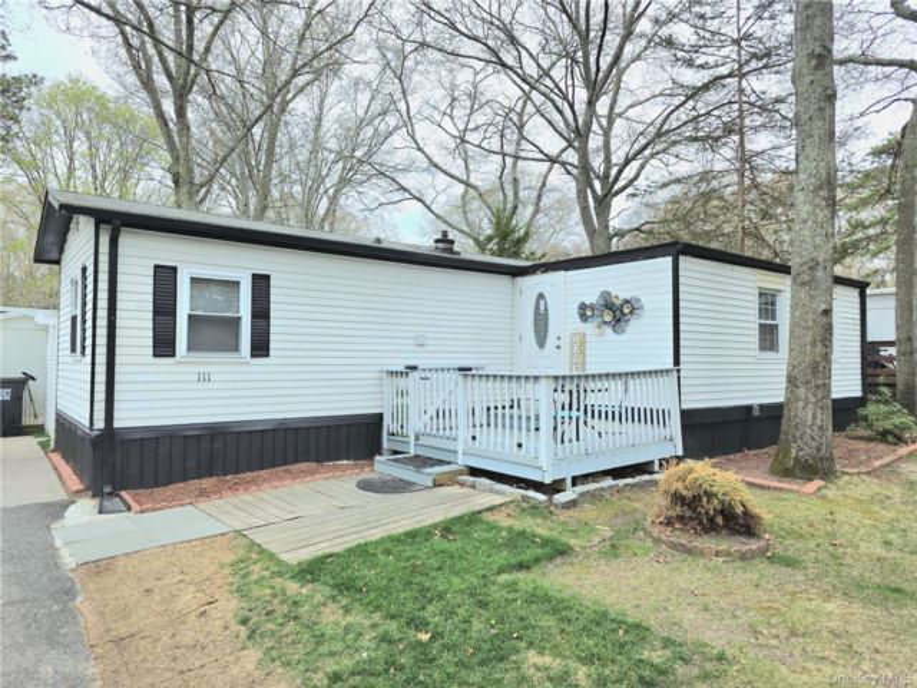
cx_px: 458
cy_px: 344
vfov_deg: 58.9
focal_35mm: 23
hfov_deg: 73.9
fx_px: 609
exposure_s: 1/3333
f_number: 1.7
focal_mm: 6.3
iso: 80
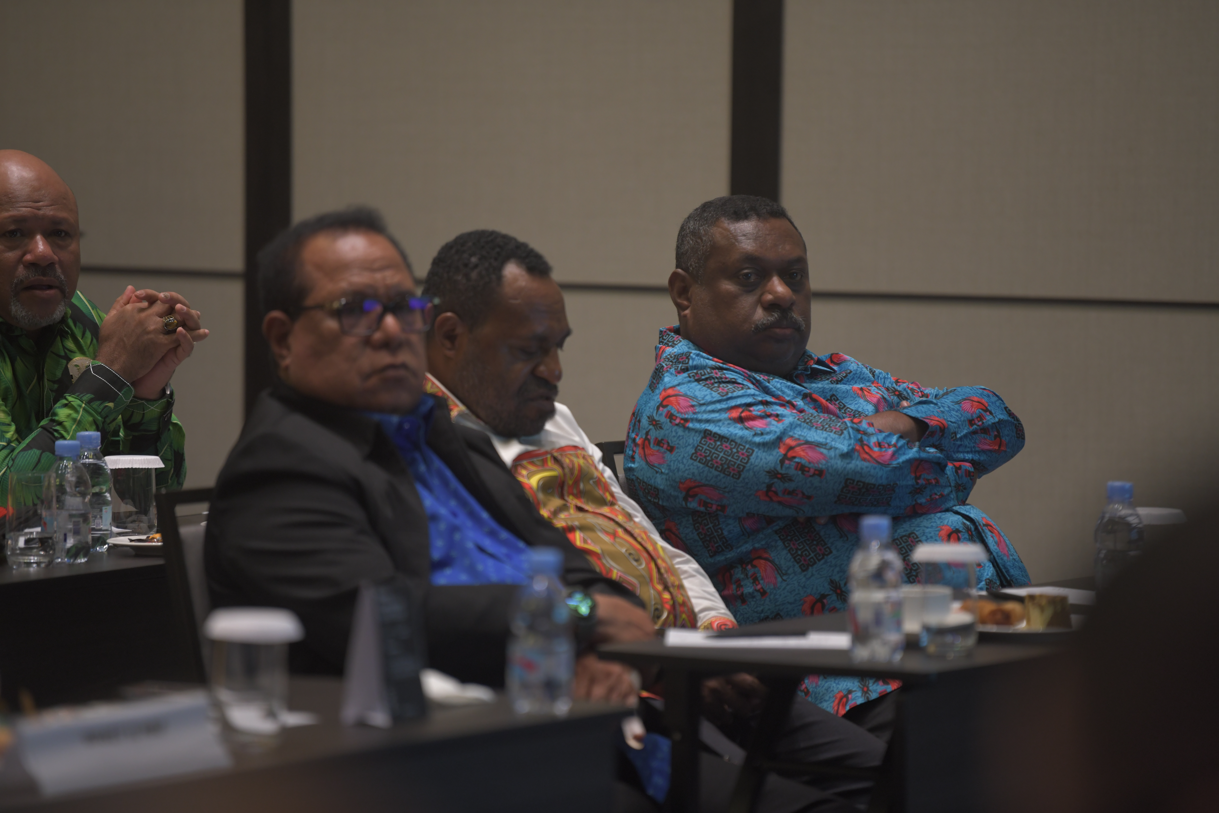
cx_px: 610
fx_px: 6772
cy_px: 406
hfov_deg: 10.3
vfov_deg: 6.9
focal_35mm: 200
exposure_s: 1/50
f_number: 2.8
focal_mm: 200
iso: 1000
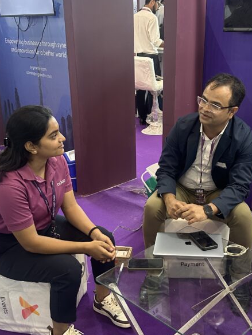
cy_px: 170
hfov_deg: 34.3
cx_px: 148
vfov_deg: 44.8
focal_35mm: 42
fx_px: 408
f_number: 1.78
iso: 400
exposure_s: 1/50
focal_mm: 6.86
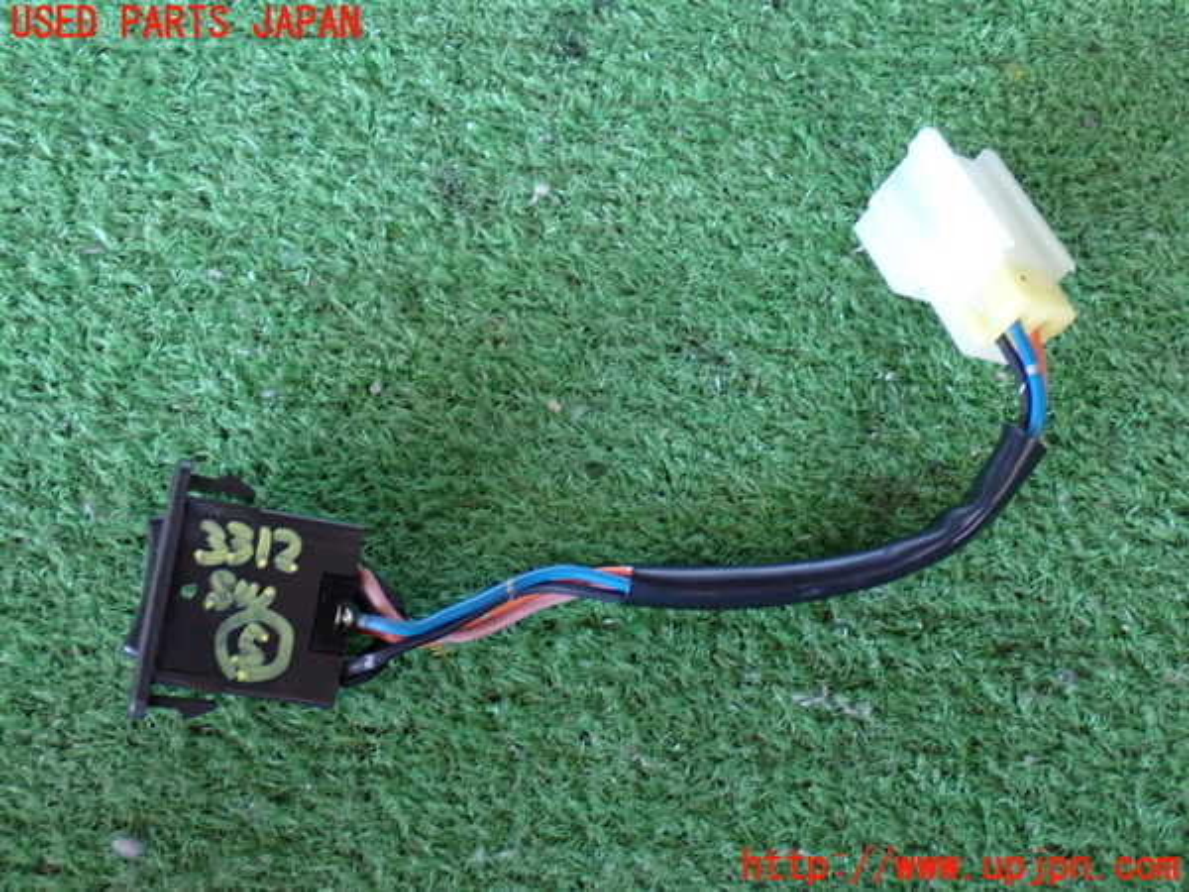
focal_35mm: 47
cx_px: 594
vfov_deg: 30.9
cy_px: 446
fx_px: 1614
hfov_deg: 40.4
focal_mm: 8.4
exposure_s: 1/50
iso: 640
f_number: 3.1
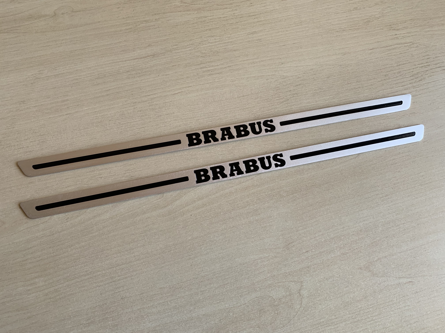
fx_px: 334
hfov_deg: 67.3
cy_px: 166
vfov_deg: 53.1
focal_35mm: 26
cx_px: 222
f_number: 1.8
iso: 50
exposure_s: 1/121
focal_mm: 4.25
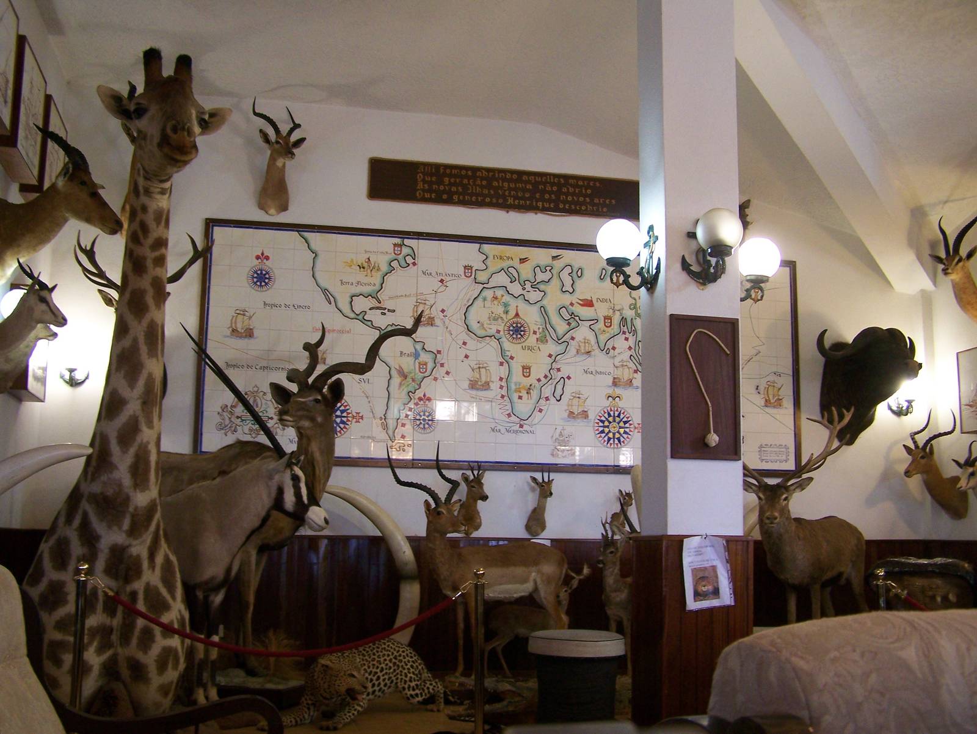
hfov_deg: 49.0
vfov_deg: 37.8
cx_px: 488
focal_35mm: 38
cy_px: 367
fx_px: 1073
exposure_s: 1/8
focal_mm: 6.3
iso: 160
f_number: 2.8
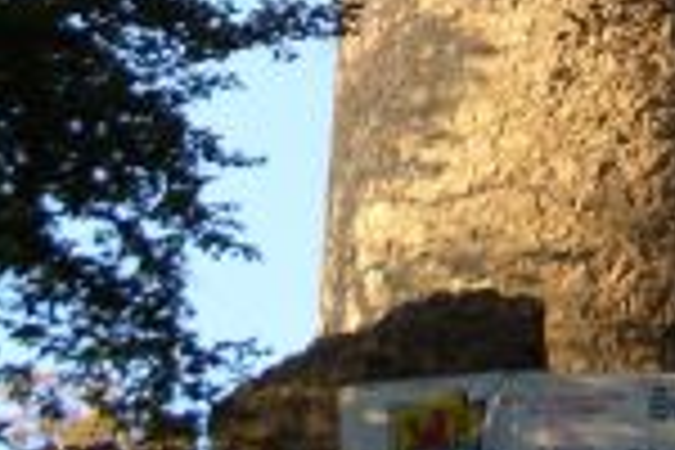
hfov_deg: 13.9
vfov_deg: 9.1
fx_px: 2737
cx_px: 634
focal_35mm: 146
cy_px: -256
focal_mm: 5.8
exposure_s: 1/200
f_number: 2.6
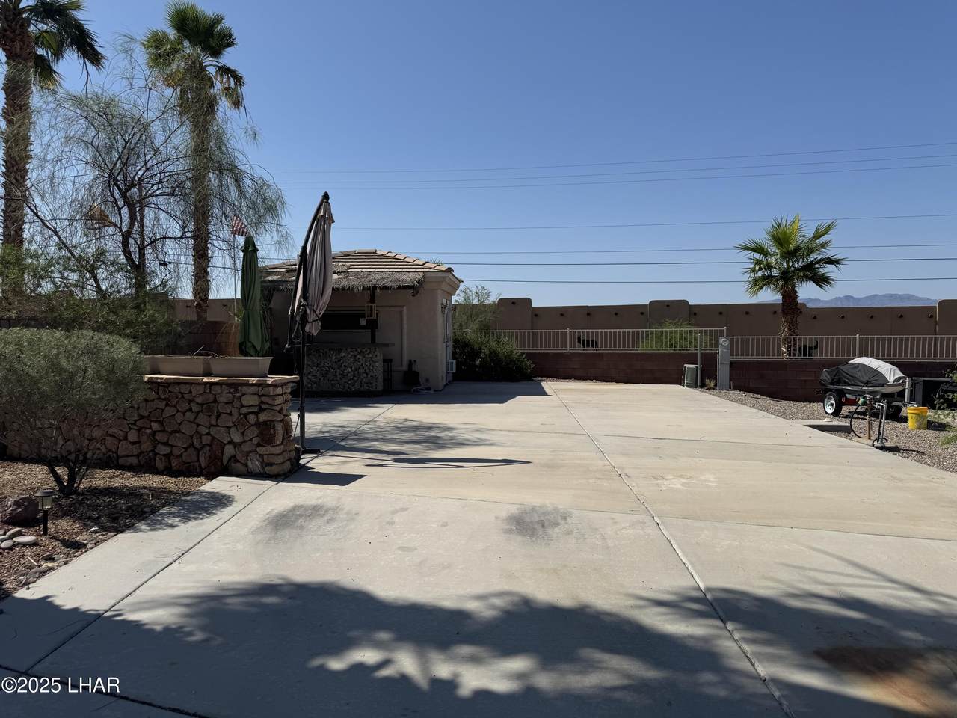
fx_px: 664
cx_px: 478
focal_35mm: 24
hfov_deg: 71.6
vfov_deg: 56.8
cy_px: 359
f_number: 1.78
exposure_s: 1/9009
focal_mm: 6.76
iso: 80
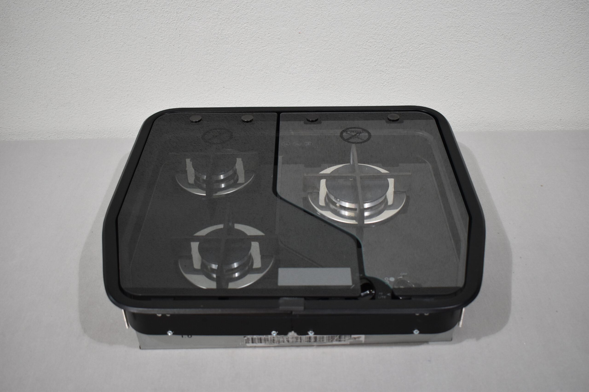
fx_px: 589
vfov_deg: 36.9
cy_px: 196
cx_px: 294
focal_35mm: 36
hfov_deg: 53.1
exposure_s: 1/250
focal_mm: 24
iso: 800
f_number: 3.8
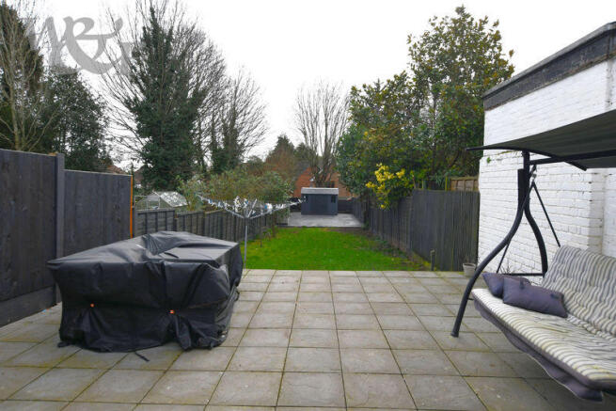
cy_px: 206
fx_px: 359
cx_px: 308
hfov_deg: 81.2
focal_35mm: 21
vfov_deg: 59.5
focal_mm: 14
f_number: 8
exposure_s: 1/250
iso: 200
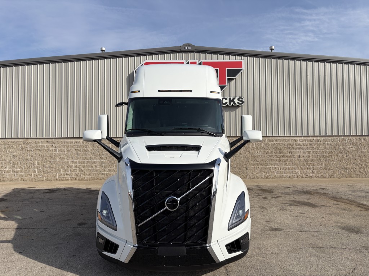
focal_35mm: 26
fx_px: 277
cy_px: 138
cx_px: 184
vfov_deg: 53.1
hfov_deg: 67.3
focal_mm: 5.96
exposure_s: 1/5348
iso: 50
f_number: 1.6
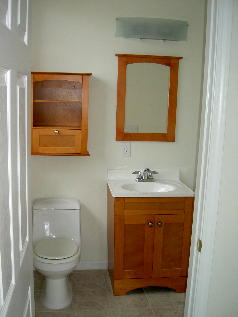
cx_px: 119
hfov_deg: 36.8
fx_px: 358
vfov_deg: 47.9
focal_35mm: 39
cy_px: 158
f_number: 2.8
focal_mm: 8
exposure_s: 1/59.5
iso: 100
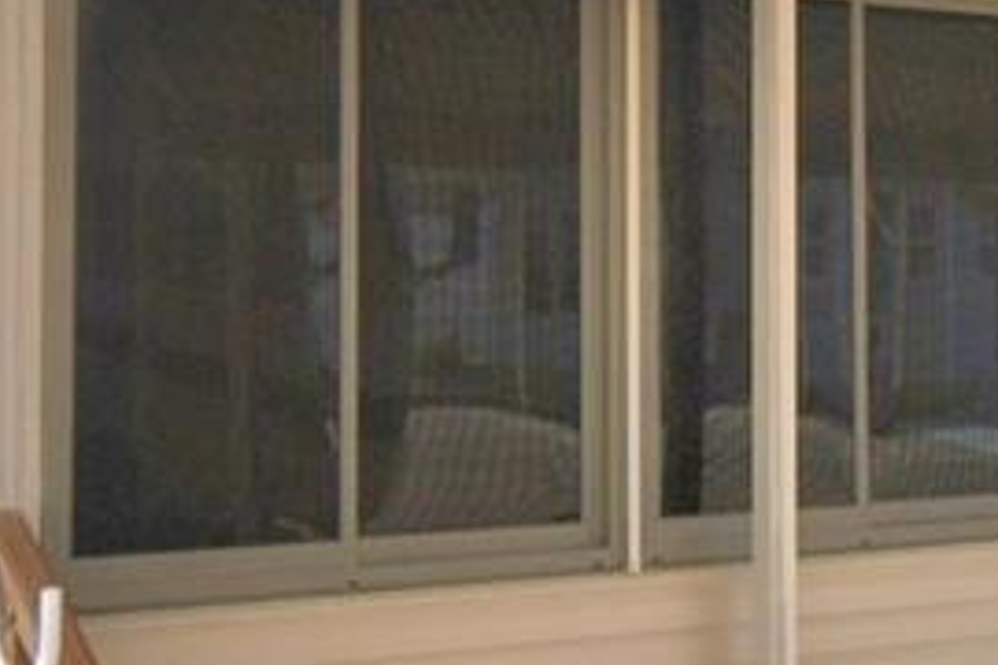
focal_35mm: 89
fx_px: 2467
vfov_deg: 15.3
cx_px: 846
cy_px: 211
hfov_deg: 22.5
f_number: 4.5
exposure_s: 1/1600
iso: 100
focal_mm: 10
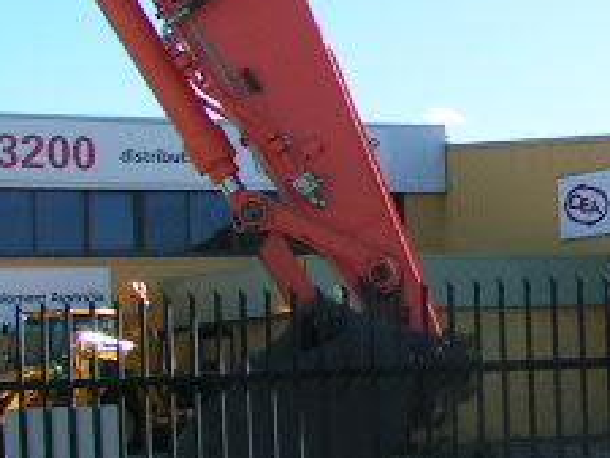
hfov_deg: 13.6
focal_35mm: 135
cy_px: 206
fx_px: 2380
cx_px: 943
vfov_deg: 11.0
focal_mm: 5.8
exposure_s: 1/320
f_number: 5.6
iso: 50
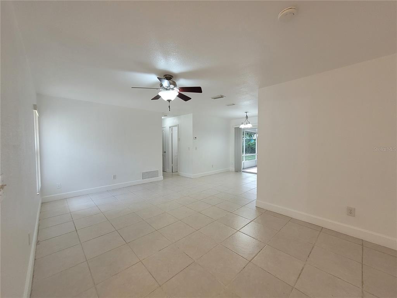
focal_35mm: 13
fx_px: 149
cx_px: 198
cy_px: 149
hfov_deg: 106.2
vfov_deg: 89.9
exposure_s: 1/60
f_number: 2.2
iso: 125
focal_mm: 1.74
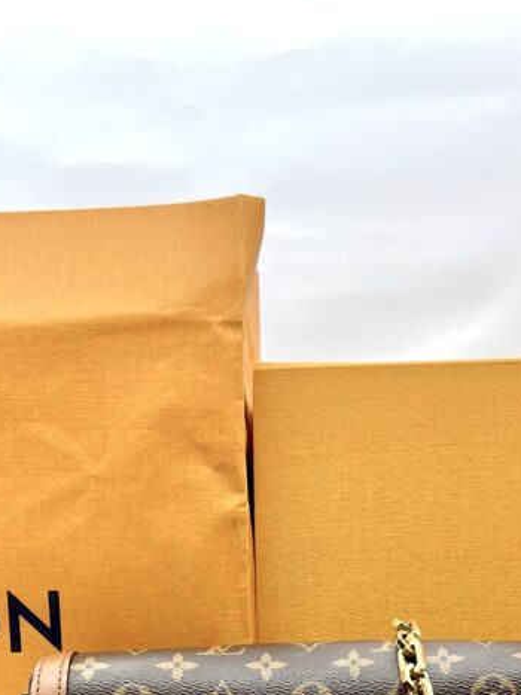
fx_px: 1144
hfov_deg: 25.6
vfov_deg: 31.2
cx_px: 290
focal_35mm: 57
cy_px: 704
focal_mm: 5.7
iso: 32
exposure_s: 1/105
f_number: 1.5
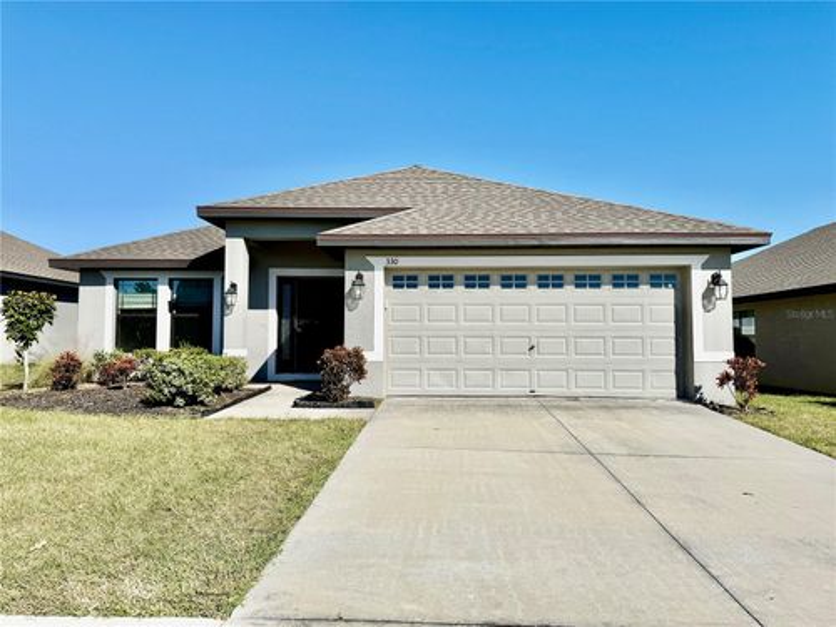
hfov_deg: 71.6
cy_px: 314
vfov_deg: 56.8
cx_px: 418
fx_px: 580
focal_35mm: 24
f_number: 1.78
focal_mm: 6.76
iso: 80
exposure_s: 1/9091
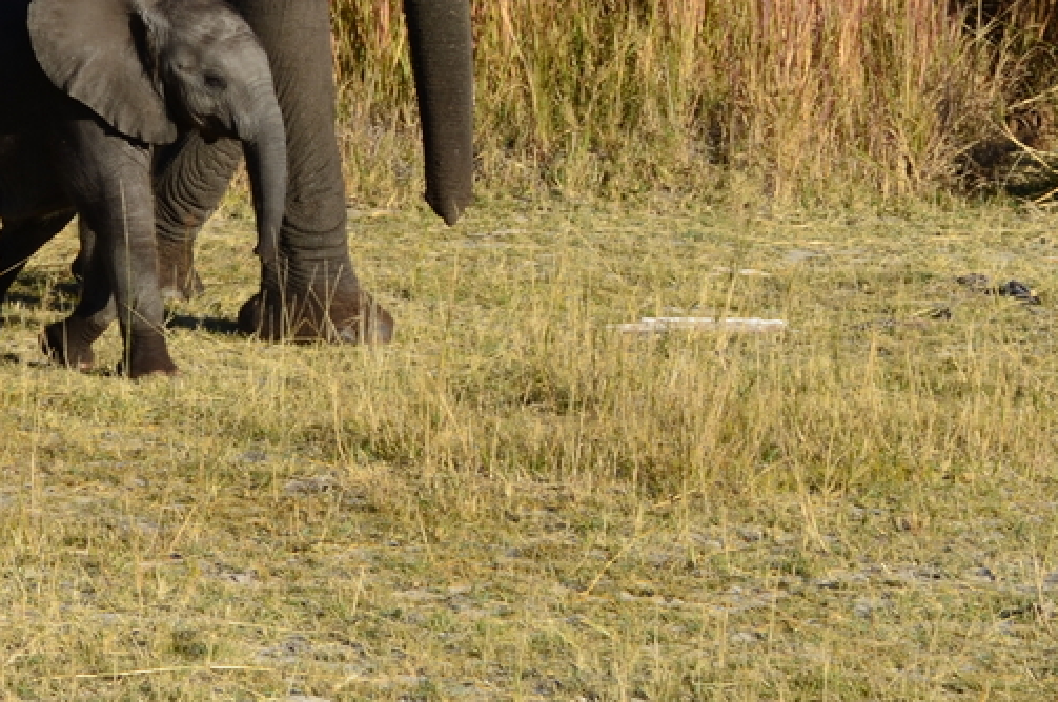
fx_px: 9627
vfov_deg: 4.2
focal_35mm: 328
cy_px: -74
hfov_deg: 6.3
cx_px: 147
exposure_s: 1/125
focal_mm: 86
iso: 110
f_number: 11
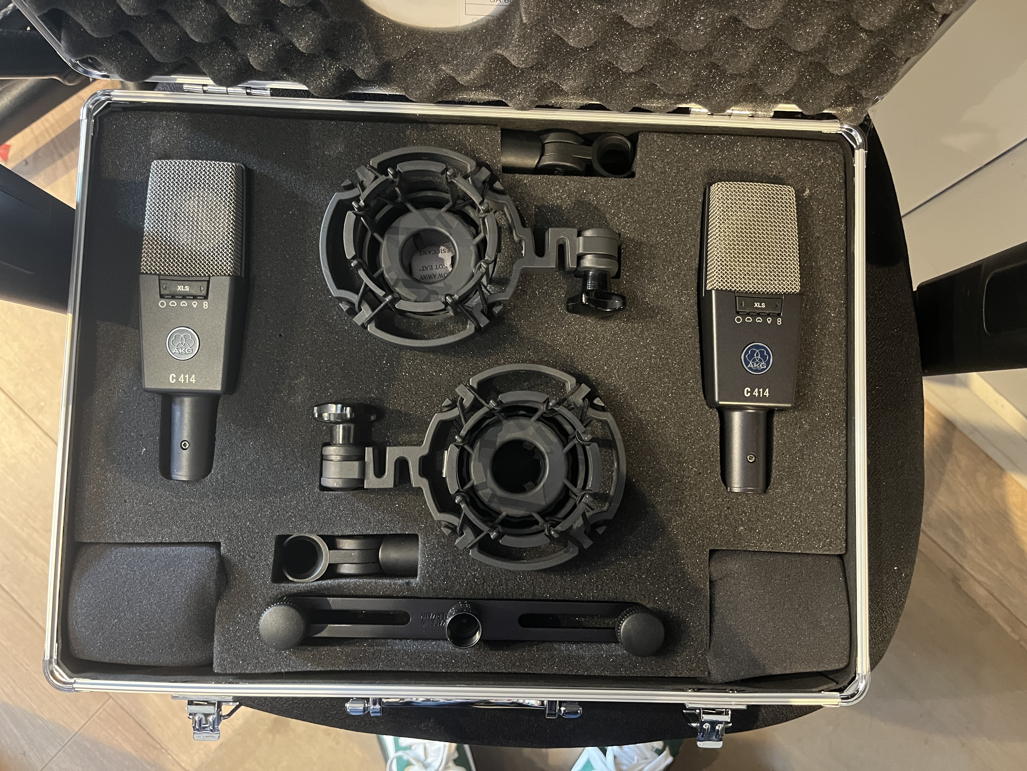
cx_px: 514
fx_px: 771
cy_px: 386
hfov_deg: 67.3
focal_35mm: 26
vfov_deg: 53.1
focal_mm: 5.1
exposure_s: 1/25
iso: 800
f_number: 1.6
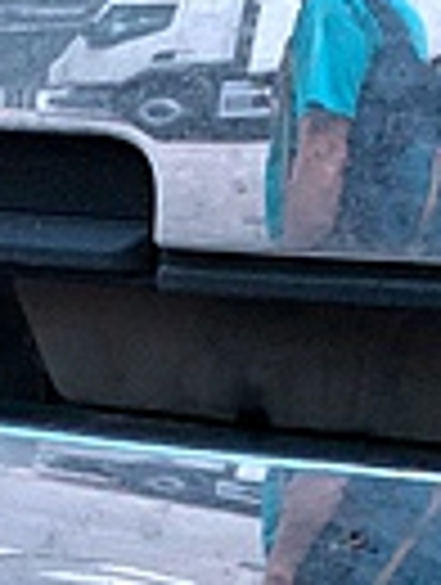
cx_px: -304
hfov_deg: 9.5
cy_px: 1048
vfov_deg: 12.1
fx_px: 2540
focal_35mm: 150
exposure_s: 1/175
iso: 25
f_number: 1.8
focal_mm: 4.25
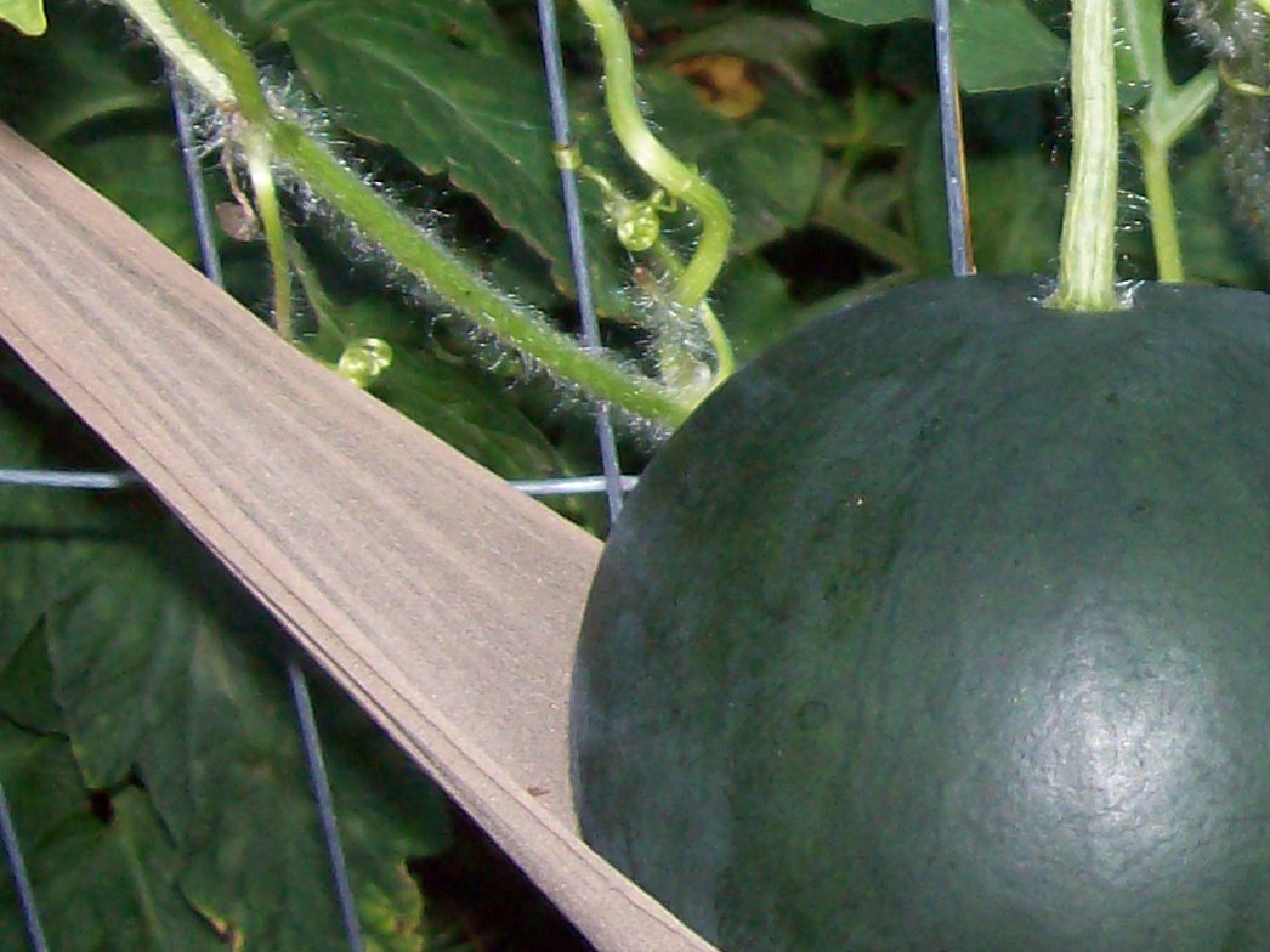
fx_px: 3595
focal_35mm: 98
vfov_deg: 15.1
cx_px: 1214
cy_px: 329
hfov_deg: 19.6
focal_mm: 6
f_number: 2.7
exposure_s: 1/64
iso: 80
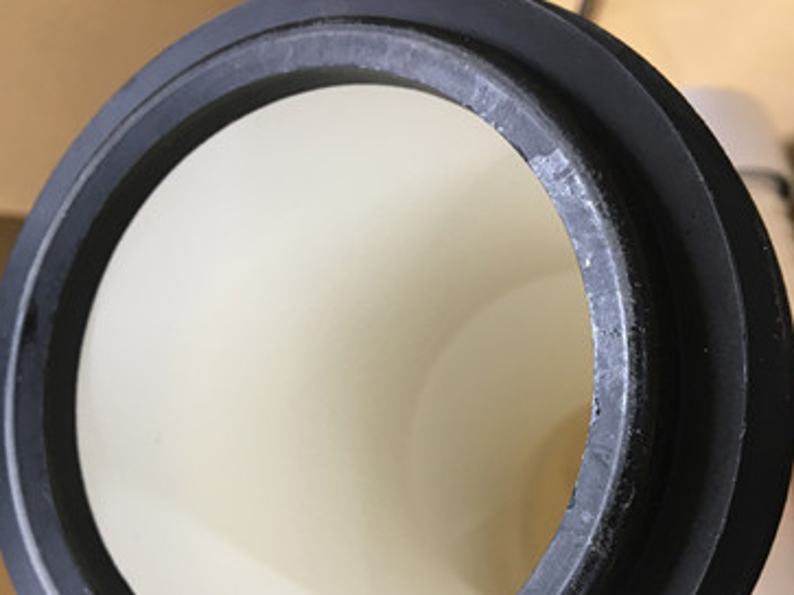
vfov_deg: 35.7
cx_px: 376
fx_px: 917
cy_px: 384
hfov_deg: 46.8
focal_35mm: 40
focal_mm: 4.15
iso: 80
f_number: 2.2
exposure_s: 1/33
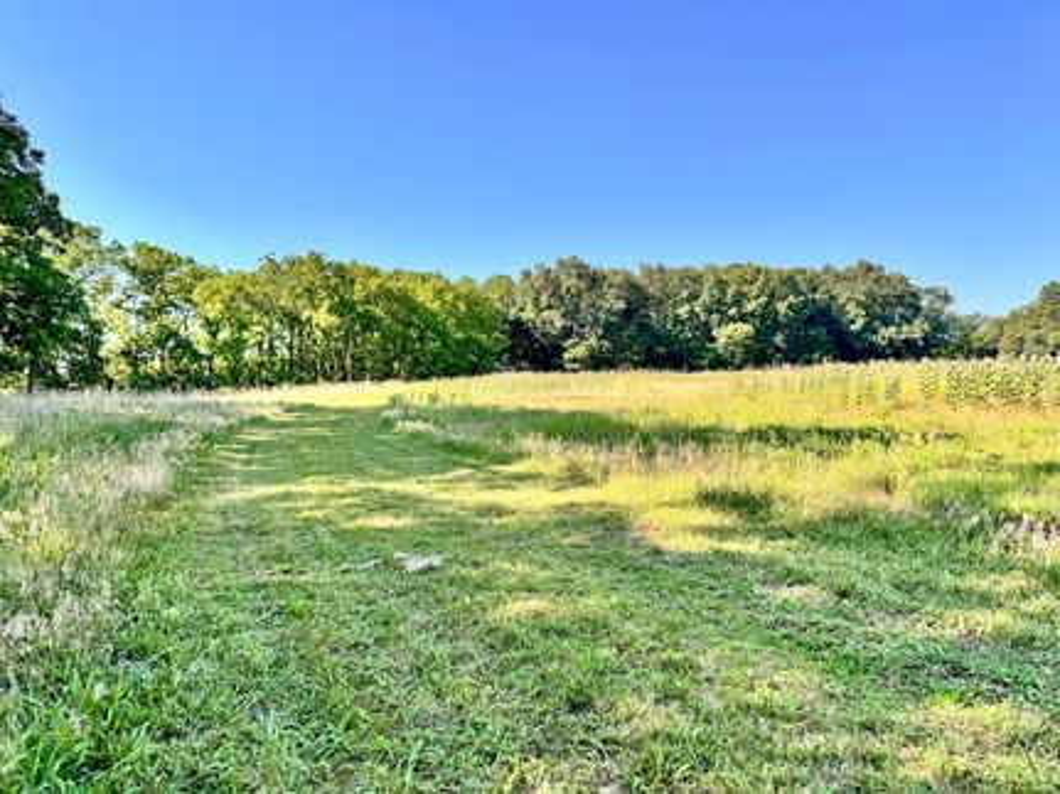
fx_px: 735
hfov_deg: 71.6
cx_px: 530
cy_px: 397
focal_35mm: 24
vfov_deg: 56.8
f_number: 1.78
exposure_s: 1/2506
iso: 80
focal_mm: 6.76
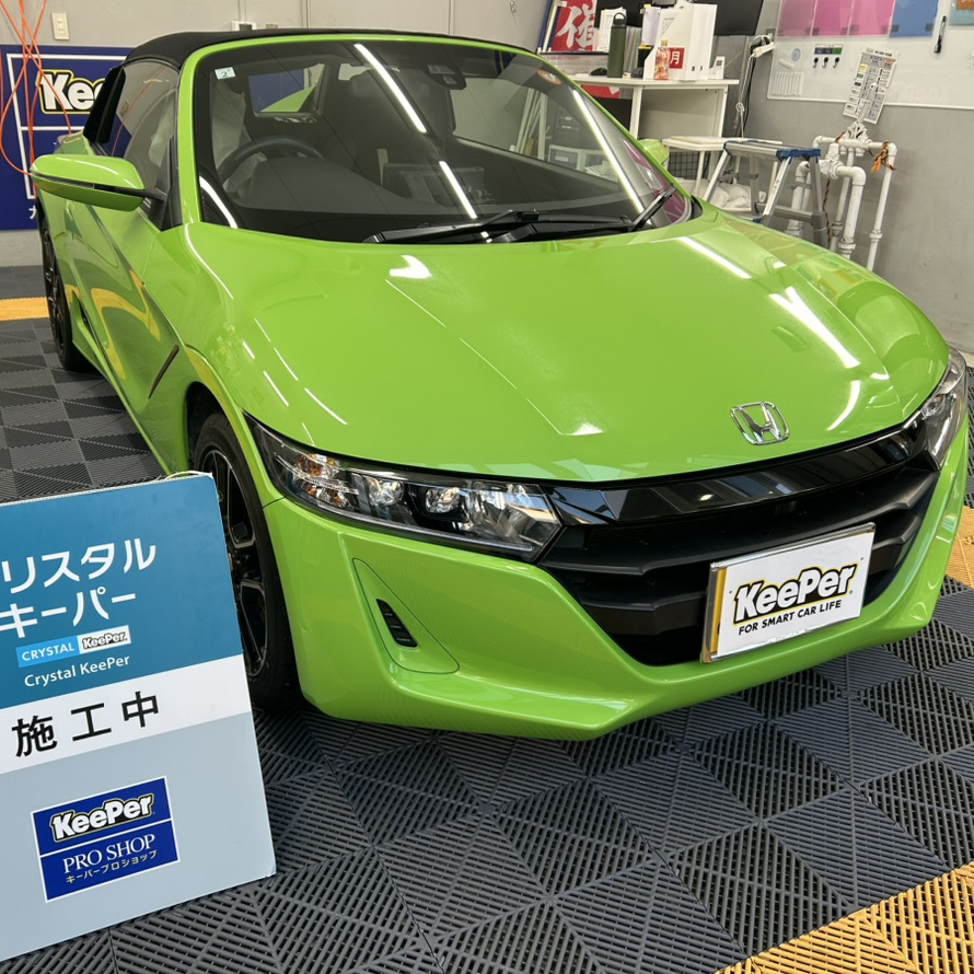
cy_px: 485
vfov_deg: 52.5
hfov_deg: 52.4
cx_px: 427
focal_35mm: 31
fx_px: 987
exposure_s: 1/120
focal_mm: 5.7
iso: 50
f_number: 1.5
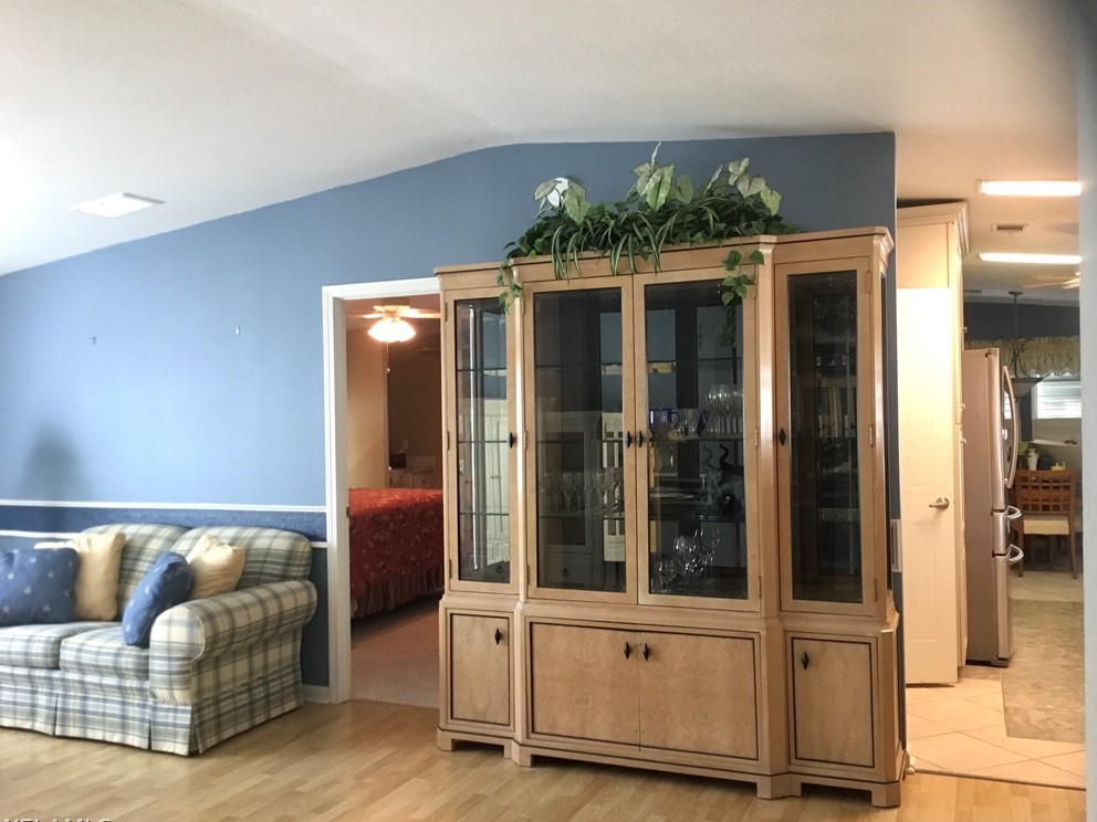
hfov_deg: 56.8
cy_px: 422
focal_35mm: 32
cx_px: 540
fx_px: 1014
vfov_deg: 44.2
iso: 125
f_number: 2.4
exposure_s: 1/30
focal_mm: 3.3
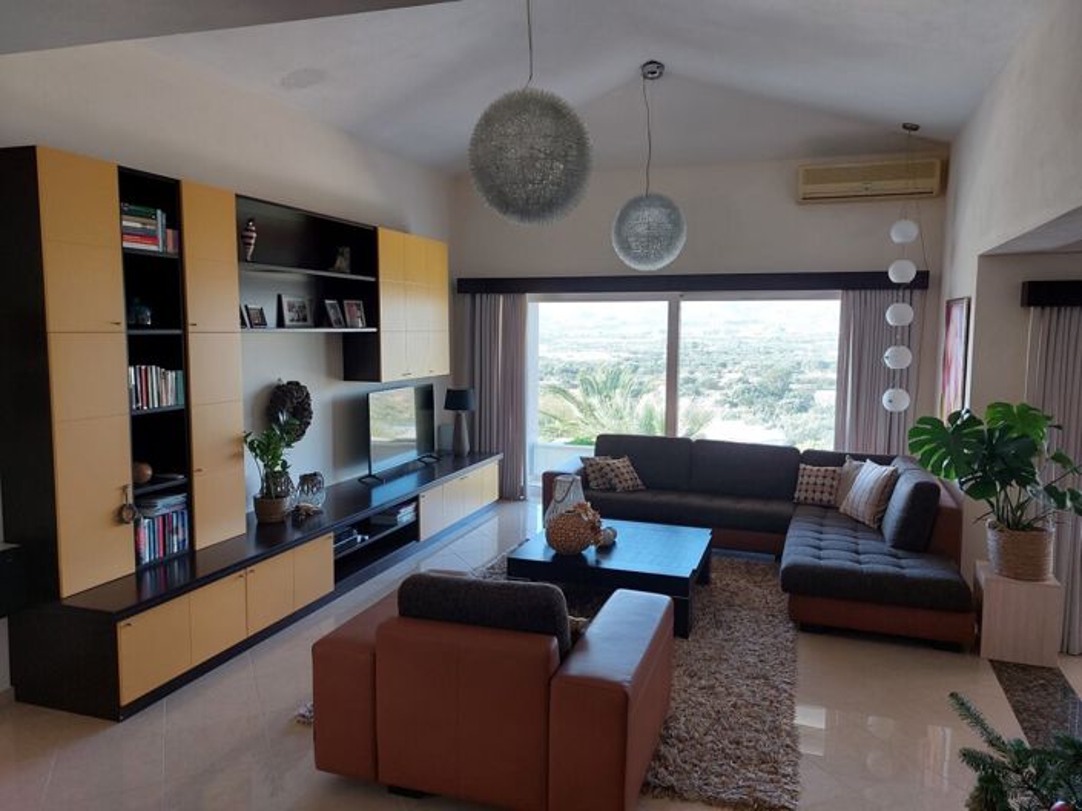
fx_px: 750
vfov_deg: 56.8
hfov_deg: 71.6
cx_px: 541
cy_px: 406
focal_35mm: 24
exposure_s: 1/60
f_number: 1.8
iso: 64
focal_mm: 5.23
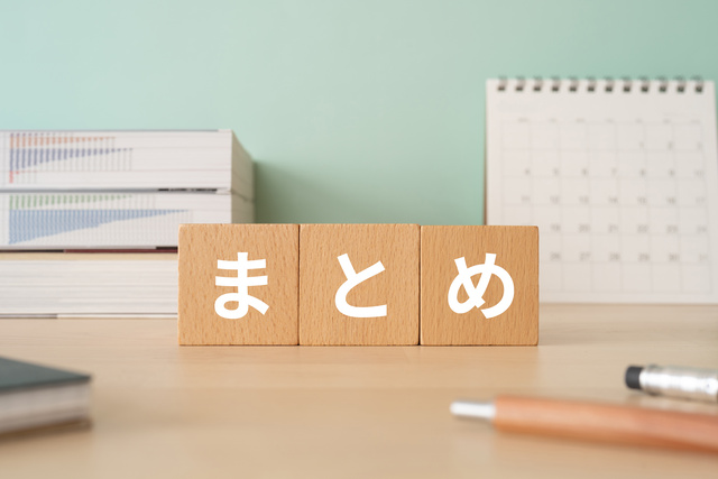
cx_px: 359
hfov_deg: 39.6
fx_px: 997
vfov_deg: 27.0
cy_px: 240
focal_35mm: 50
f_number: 9
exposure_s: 1/10
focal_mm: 50
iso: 100
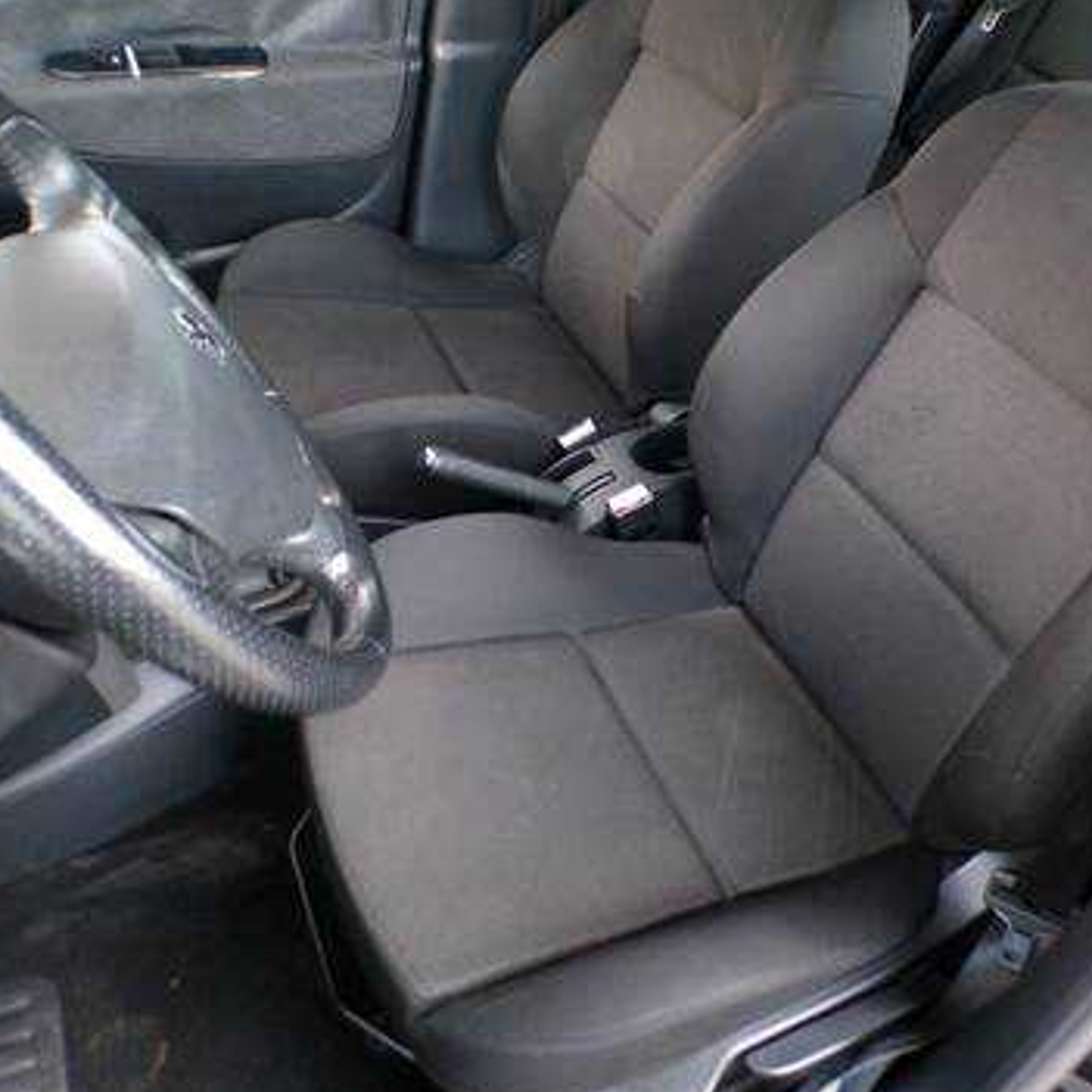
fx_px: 1035
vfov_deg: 55.6
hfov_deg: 55.2
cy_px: 548
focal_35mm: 29
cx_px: 663
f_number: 3
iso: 315
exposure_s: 1/17
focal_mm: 4.3
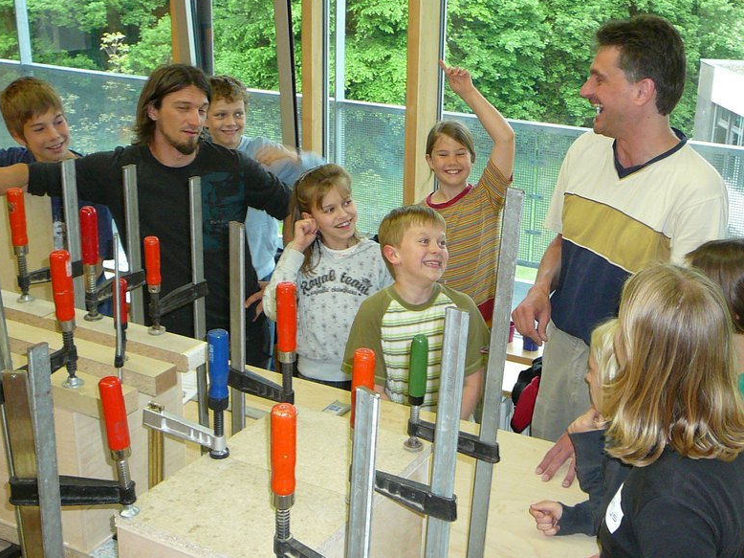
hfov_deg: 41.9
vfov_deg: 32.2
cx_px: 449
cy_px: 288
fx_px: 967
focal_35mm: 45
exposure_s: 1/30
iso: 160
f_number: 2.8
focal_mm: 5.2
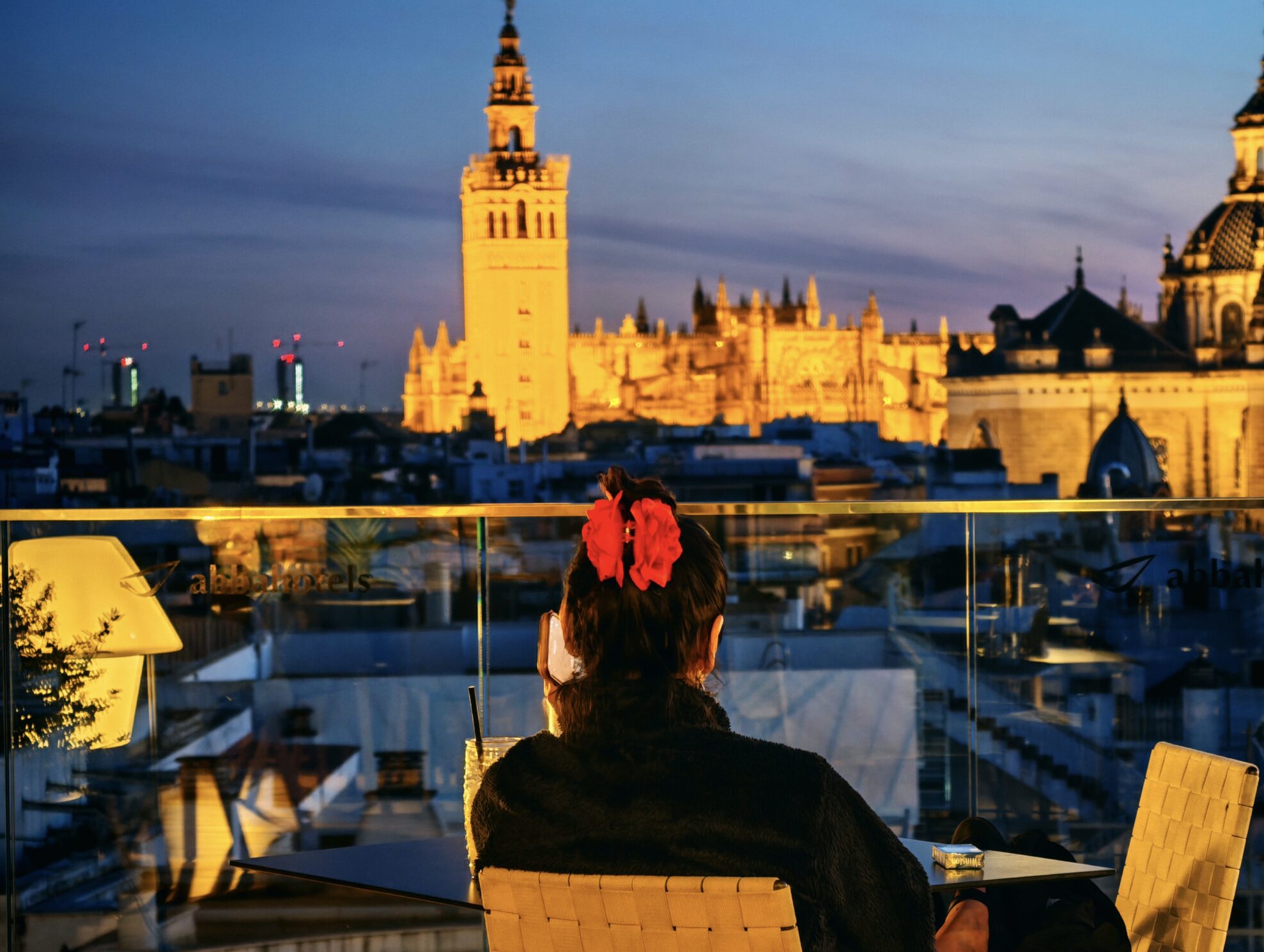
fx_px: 4023
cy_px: 535
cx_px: 798
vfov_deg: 13.5
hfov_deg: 17.8
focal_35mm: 110
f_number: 2.6
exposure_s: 1/17
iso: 1000
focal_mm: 22.48
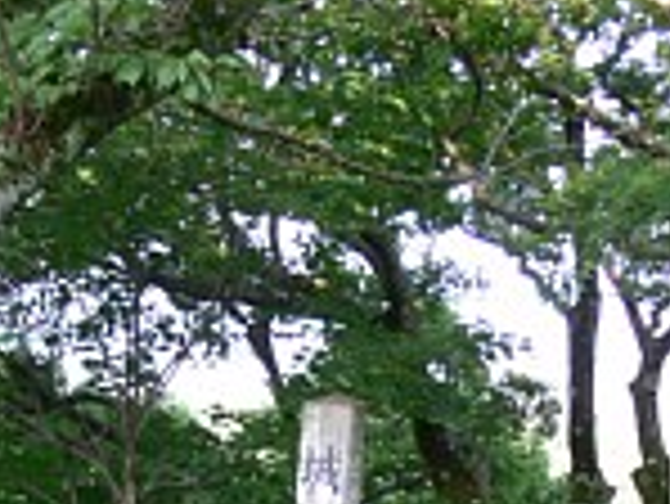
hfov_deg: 20.8
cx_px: 225
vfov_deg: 15.0
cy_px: 657
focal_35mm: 94
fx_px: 1821
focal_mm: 7.4
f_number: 2.8
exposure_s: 1/40
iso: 80
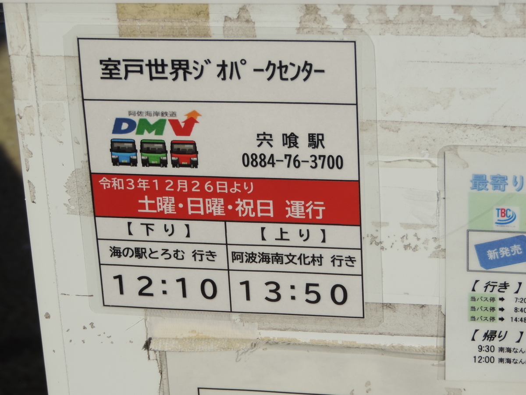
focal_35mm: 105
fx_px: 1596
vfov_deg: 14.1
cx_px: 263
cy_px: 198
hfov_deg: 18.7
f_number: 4.2
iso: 80
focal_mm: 18.7
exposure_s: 1/1250
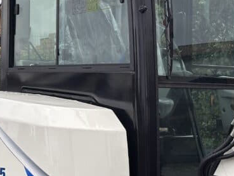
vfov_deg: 12.7
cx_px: 136
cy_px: 91
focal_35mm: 117
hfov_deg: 16.8
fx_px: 791
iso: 64
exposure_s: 1/880
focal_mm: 6.86
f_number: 1.78
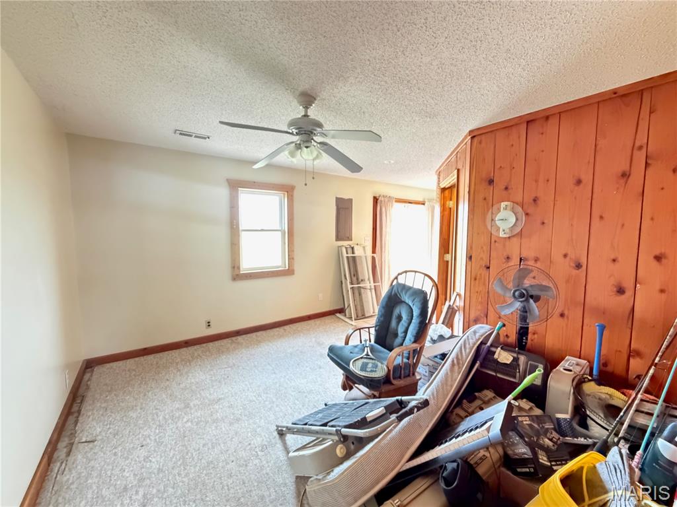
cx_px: 338
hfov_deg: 102.1
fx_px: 274
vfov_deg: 85.7
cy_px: 254
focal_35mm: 14
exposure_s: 1/30
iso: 1600
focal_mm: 2.22
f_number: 2.2
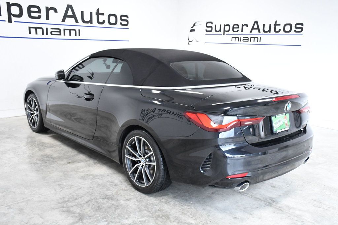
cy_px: 112
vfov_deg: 36.8
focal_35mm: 36
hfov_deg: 53.1
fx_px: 338
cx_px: 169
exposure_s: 1/200
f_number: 7.1
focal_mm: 24
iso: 2500
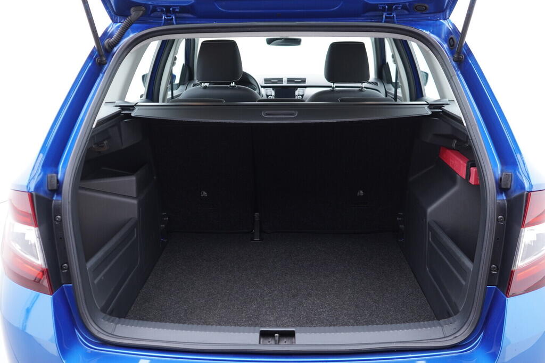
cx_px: 272
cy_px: 182
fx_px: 545
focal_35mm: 36
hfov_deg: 53.1
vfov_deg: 36.9
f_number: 2.8
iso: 320
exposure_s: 1/40
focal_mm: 24
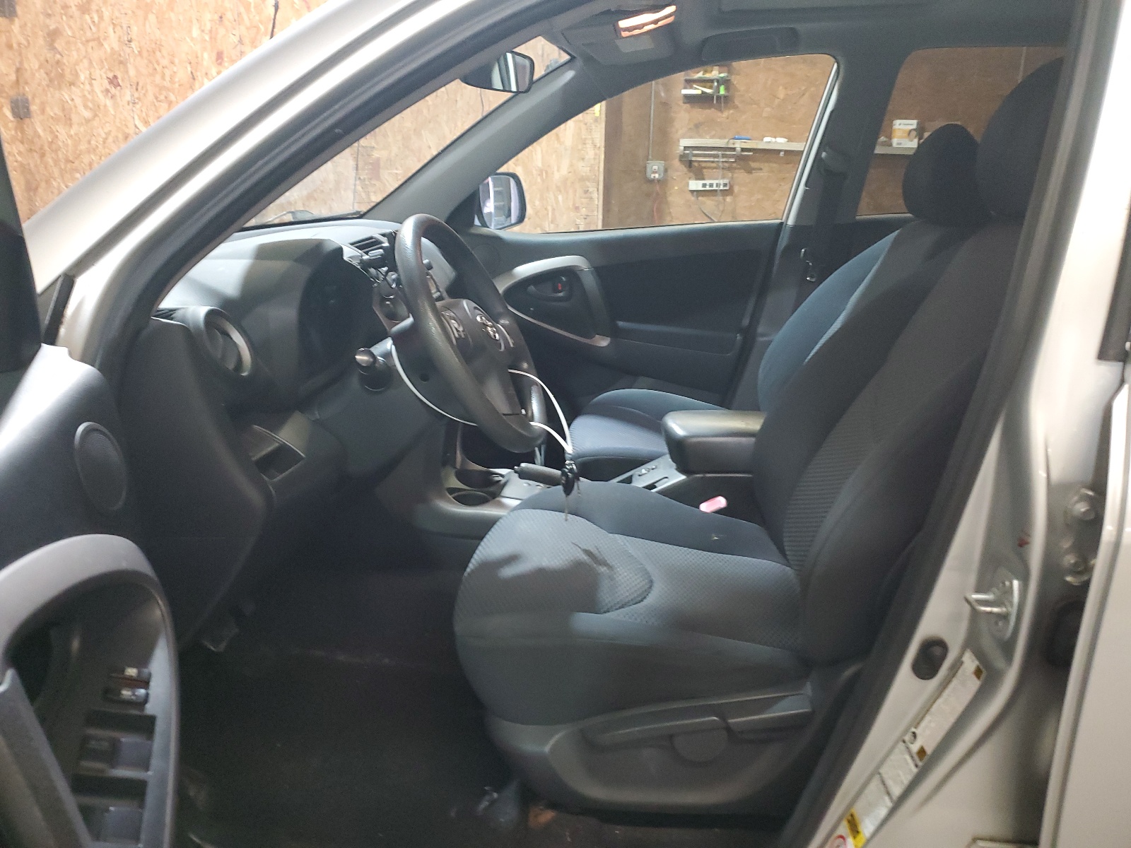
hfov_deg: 67.3
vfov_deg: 53.1
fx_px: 849
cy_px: 424
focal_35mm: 26
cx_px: 566
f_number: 1.5
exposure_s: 1/40
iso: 305
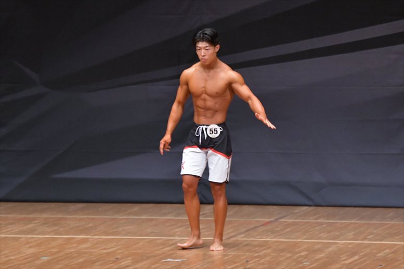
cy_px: 134
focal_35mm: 285
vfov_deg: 4.8
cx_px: 202
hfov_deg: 7.2
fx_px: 3197
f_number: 5.6
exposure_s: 1/400
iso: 6400
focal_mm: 190
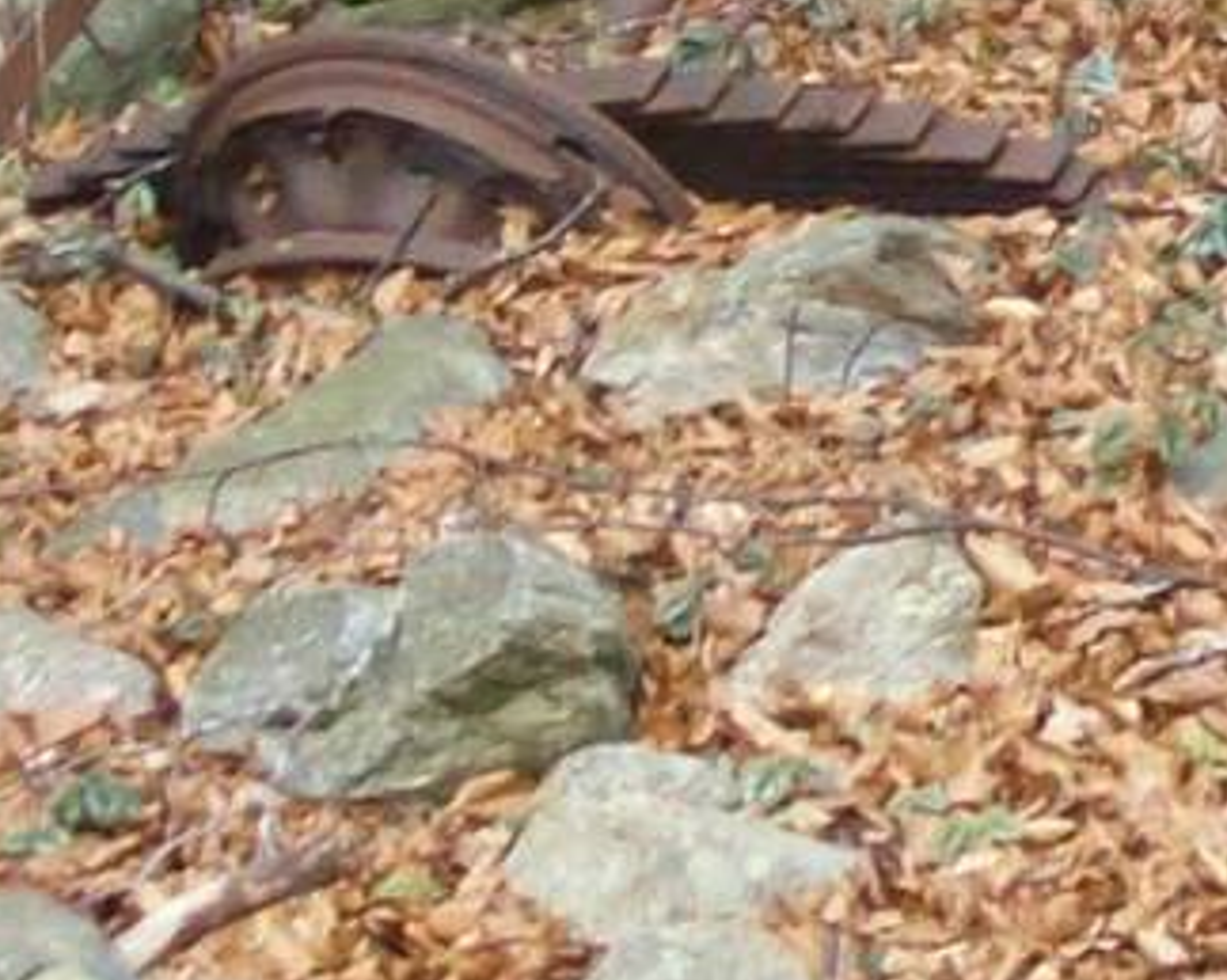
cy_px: -232
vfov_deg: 5.7
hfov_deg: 7.0
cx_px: 1721
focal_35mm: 271
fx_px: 9835
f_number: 3.4
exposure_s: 1/169
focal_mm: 9.4
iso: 173
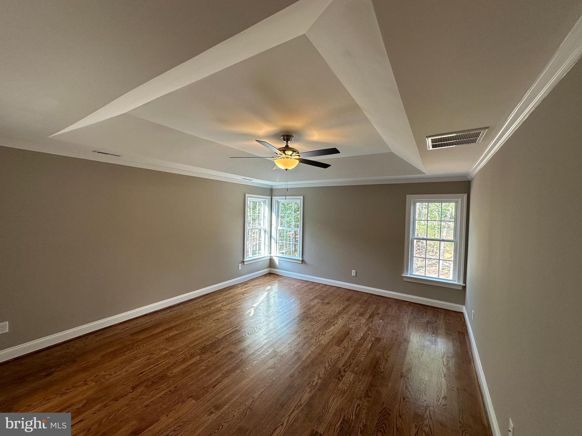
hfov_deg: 102.1
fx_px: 235
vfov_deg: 85.7
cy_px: 218
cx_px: 291
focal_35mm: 14
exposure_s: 1/120
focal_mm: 2.22
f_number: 2.2
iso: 100
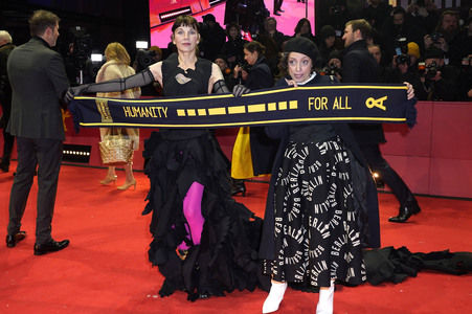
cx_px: 236
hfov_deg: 57.3
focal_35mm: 33
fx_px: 432
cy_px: 157
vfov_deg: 39.9
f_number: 5.6
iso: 800
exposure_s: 1/160
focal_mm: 33
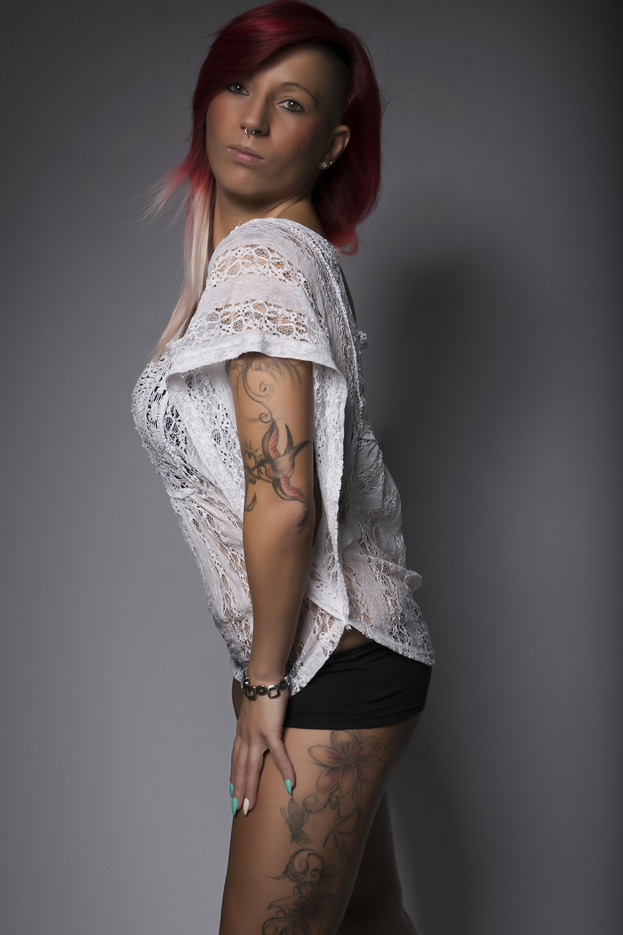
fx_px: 2141
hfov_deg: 16.6
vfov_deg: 24.6
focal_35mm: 82
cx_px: 312
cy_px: 468
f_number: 11
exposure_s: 1/200
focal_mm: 55
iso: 100
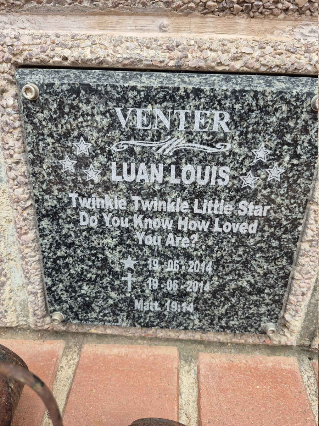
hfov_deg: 58.9
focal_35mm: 23
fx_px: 283
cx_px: 160
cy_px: 213
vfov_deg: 73.9
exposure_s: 1/180
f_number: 1.8
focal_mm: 5.4
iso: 100
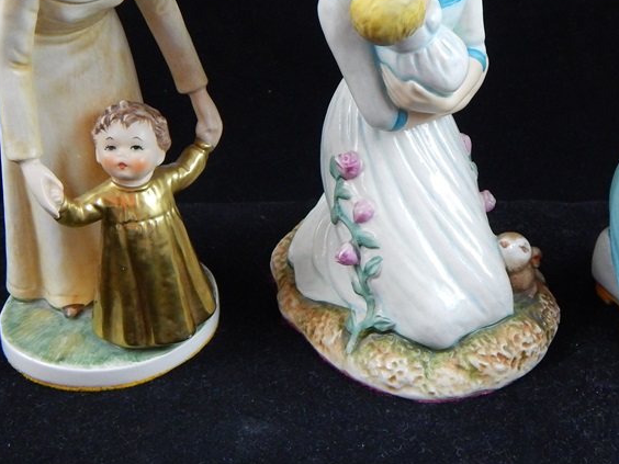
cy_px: 149
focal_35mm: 55
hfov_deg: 34.5
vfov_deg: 26.4
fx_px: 984
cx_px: 423
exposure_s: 1/50
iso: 400
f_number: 3.2
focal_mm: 5.6
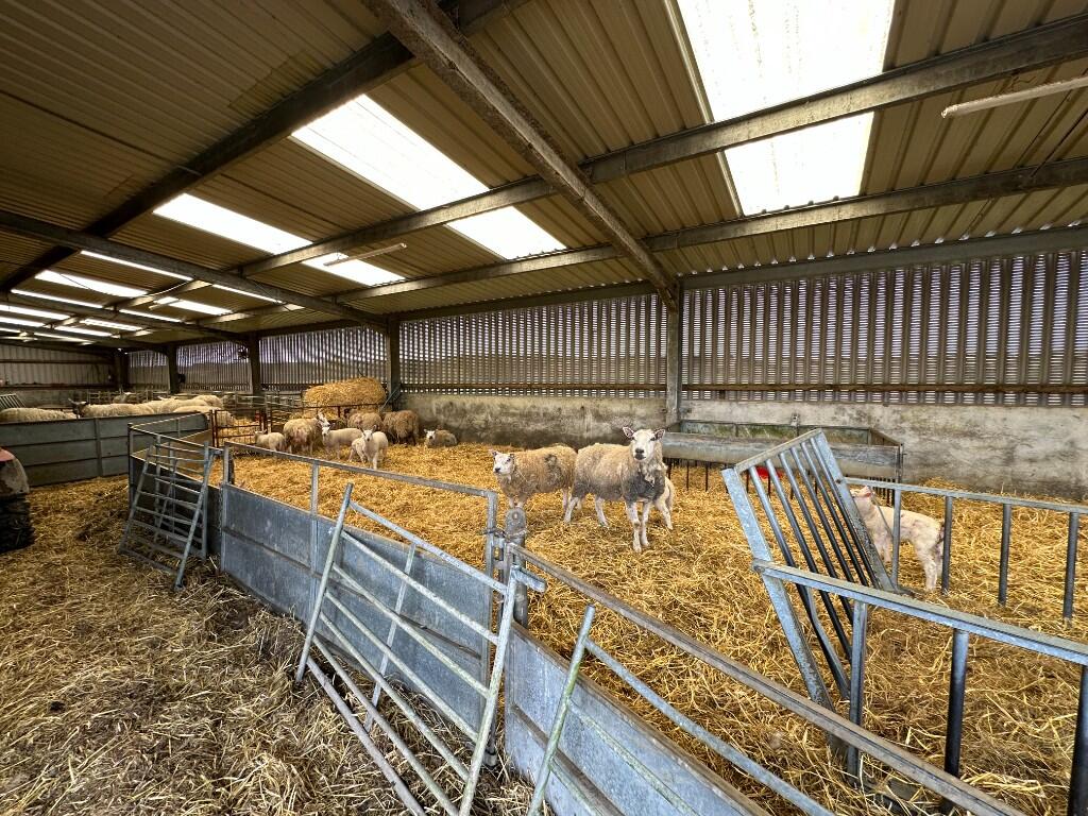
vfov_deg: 85.7
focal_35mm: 14
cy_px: 408
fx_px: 440
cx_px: 544
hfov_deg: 102.1
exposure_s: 1/99
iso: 64
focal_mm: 2.22
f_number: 2.2
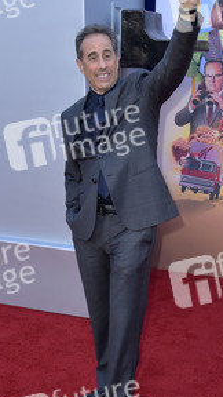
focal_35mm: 51
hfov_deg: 23.5
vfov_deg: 40.6
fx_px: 536
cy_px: 207
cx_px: 115
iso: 320
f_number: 6.3
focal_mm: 35
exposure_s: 1/250
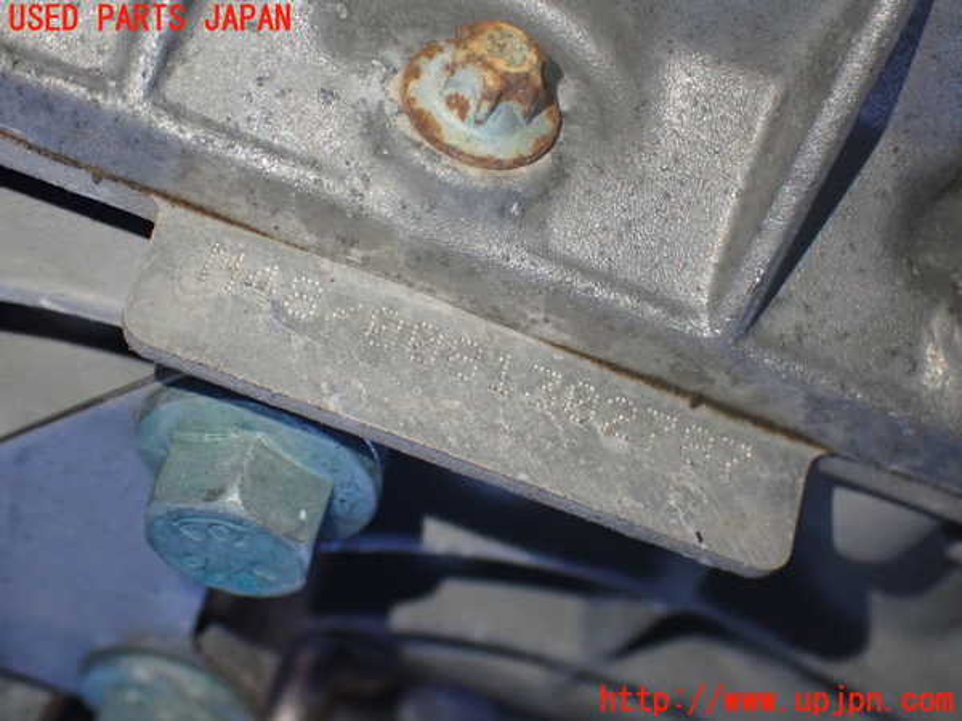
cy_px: 360
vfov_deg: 27.0
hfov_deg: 35.5
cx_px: 481
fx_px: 1501
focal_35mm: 54
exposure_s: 1/80
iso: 800
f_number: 3.3
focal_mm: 9.65
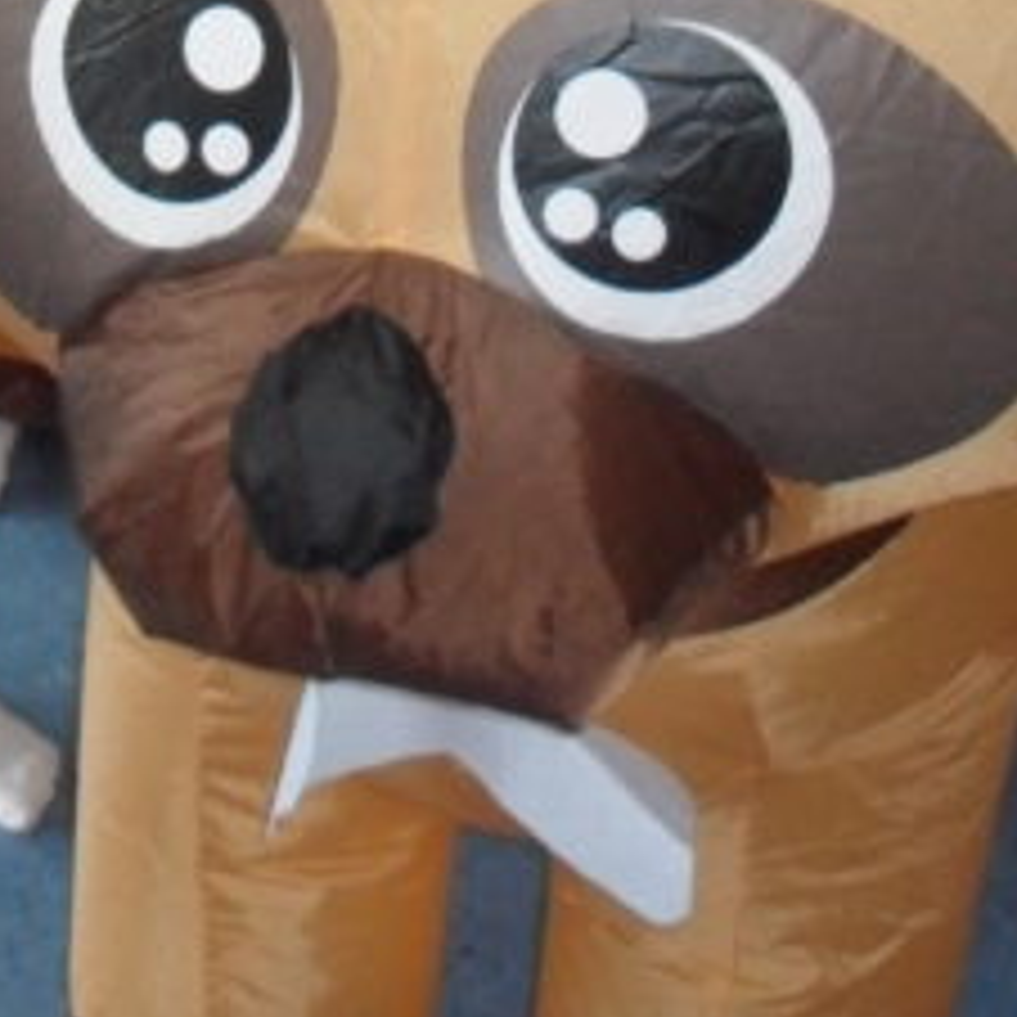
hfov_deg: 20.5
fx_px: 2692
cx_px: -58
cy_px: -243
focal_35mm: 81
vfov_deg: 19.9
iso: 400
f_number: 3.5
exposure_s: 1/45
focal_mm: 4.9
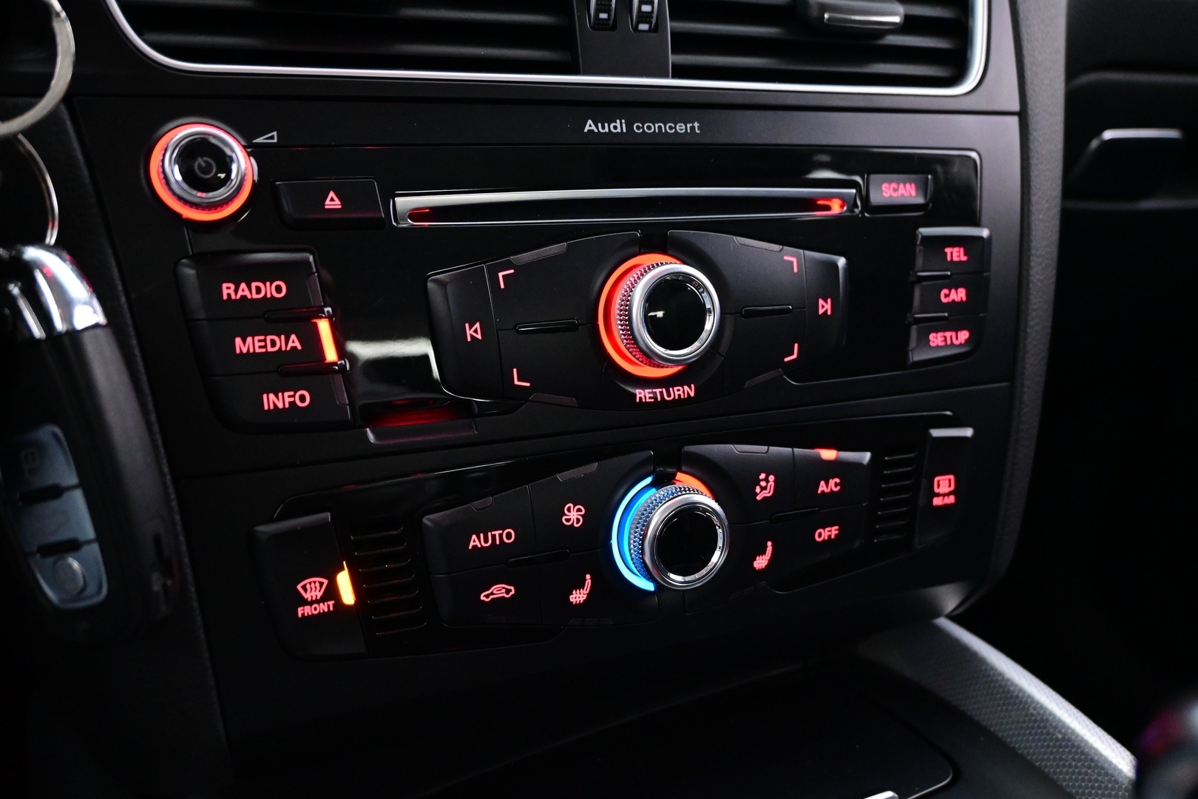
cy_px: 400
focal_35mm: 31
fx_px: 1023
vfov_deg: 42.6
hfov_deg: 60.7
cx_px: 599
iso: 5000
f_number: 3.8
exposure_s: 1/30
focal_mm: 20.5
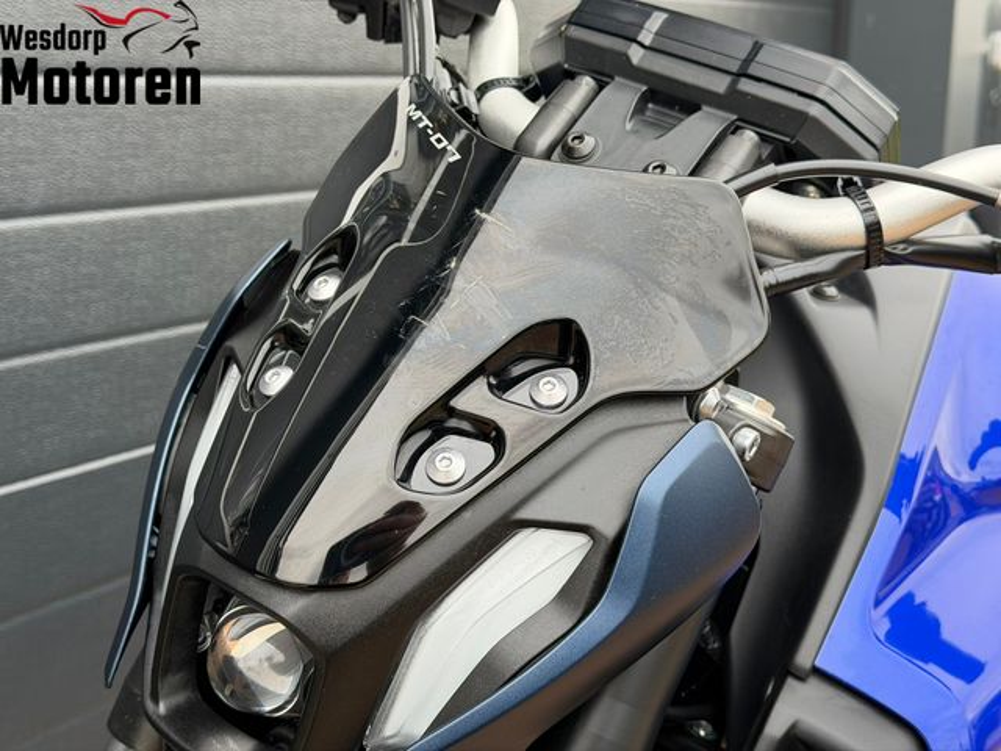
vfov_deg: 30.3
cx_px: 500
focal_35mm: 48
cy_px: 376
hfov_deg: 39.7
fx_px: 1388
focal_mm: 6.76
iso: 64
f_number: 1.78
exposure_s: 1/181
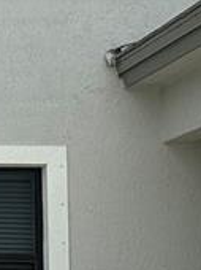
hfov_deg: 11.2
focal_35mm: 99
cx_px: -347
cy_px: 265
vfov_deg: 19.3
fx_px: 768
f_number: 2.2
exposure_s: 1/2882
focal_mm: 2.22
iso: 50
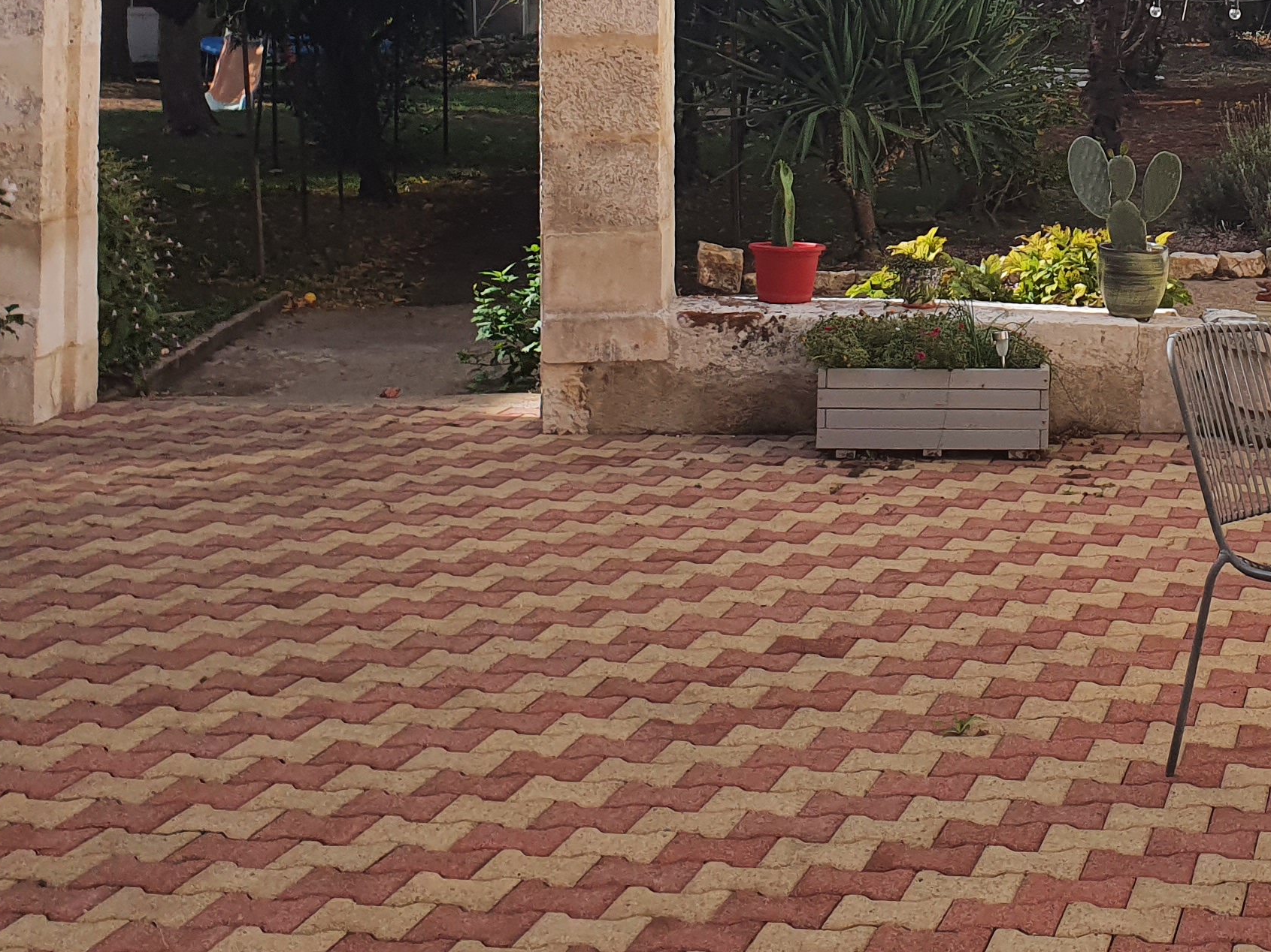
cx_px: 1048
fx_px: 2276
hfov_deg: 30.3
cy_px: -39
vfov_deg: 22.6
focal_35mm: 62
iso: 50
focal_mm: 4.32
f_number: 2.4
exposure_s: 1/1560
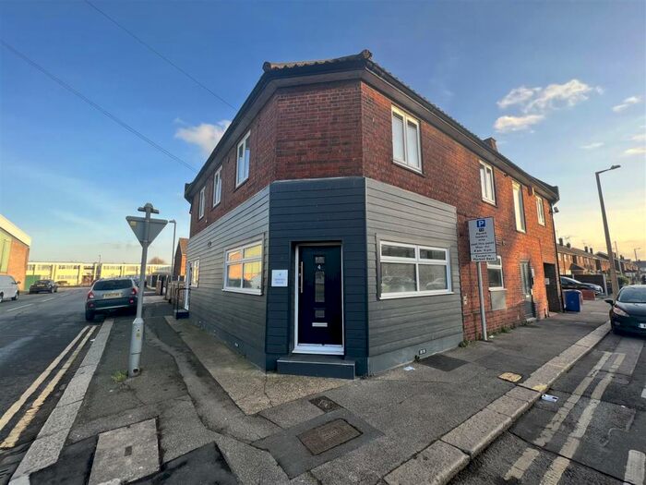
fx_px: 243
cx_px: 323
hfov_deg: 106.2
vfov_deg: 89.9
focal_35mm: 13
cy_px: 242
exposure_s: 1/192
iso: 32
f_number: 1.8
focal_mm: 1.57
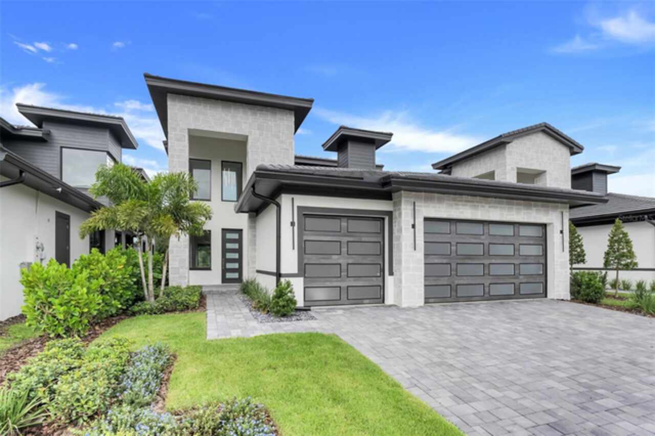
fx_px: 327
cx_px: 328
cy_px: 218
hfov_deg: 90.0
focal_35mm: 18
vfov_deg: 67.3
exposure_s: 1/25
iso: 100
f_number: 9
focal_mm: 12
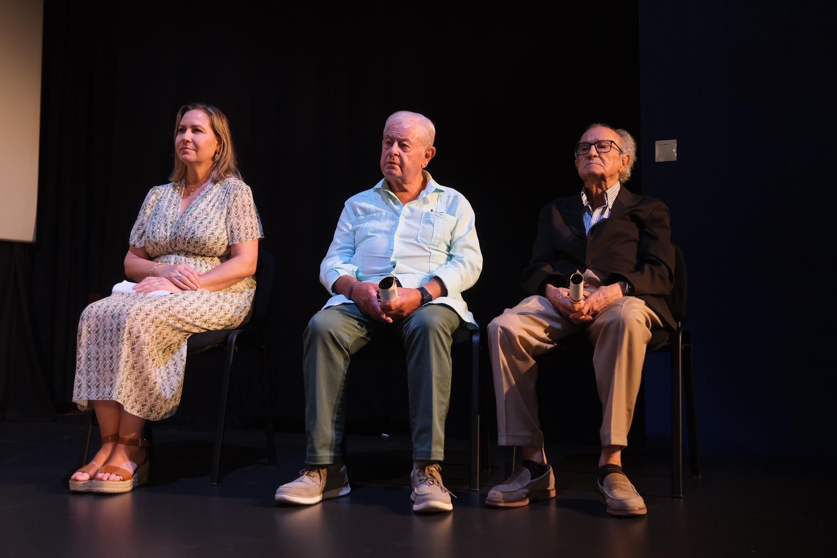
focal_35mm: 39
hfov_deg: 49.5
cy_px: 279
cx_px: 418
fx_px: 907
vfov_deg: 34.2
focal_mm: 26
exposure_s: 1/40
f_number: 4
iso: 800
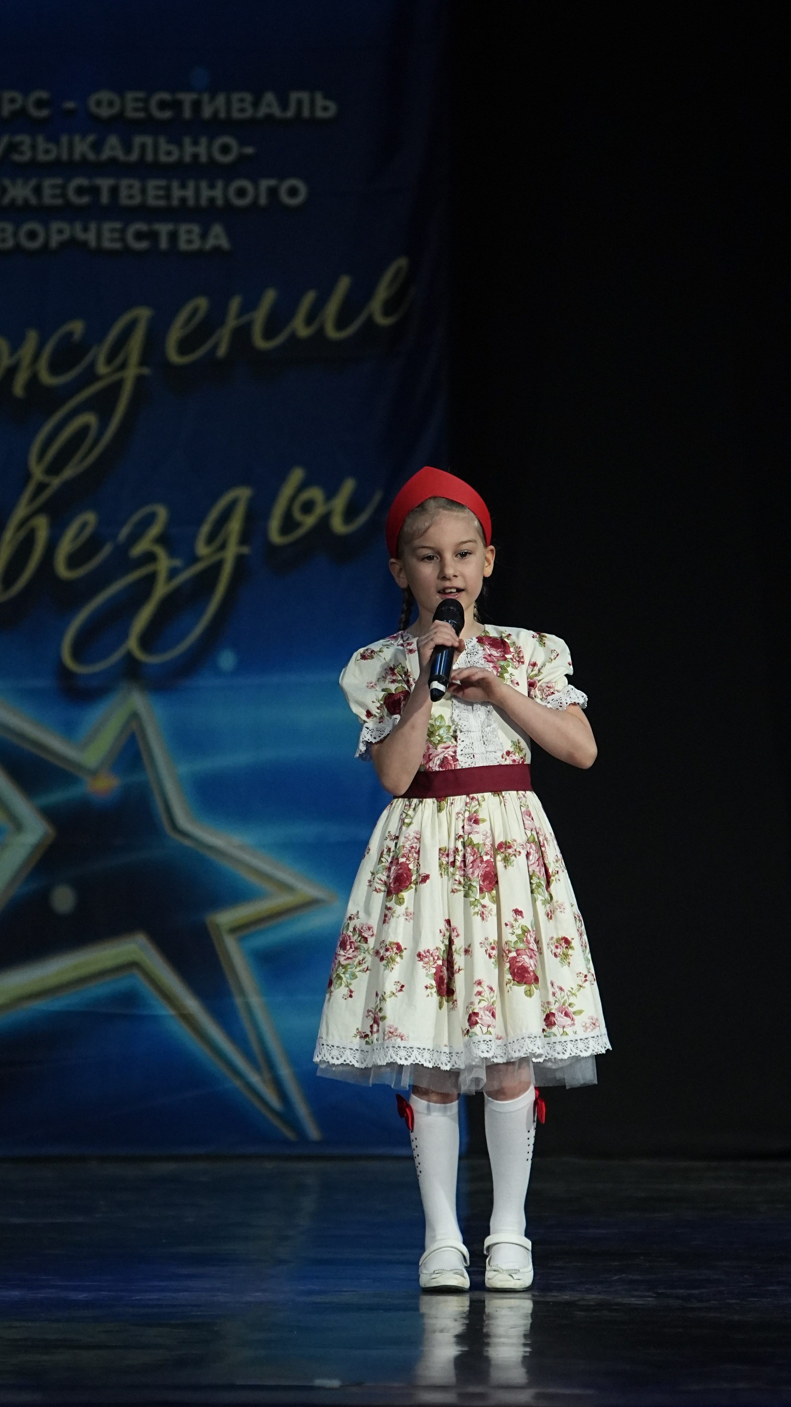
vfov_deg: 6.9
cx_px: 426
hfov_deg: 3.9
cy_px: 705
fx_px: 11745
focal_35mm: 315
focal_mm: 200
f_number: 2.8
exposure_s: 1/800
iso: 2500
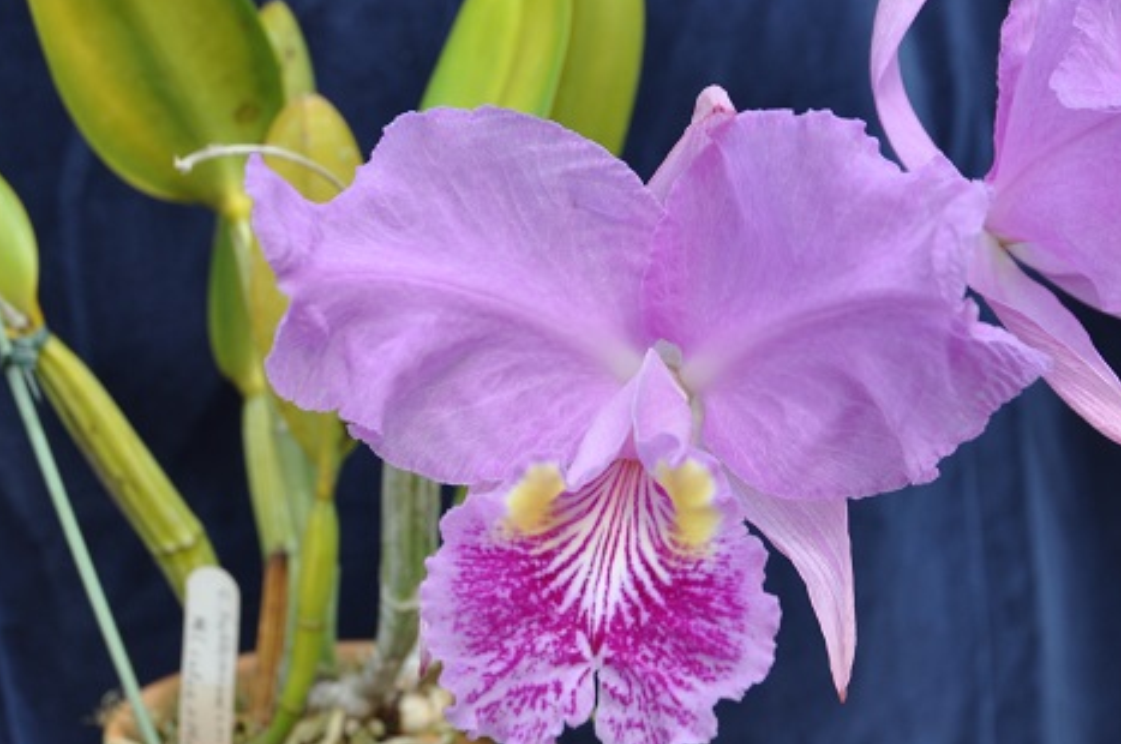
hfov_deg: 25.1
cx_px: 567
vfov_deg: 16.8
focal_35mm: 81
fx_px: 2519
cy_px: 394
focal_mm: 42
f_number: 8
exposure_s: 1/60
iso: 250
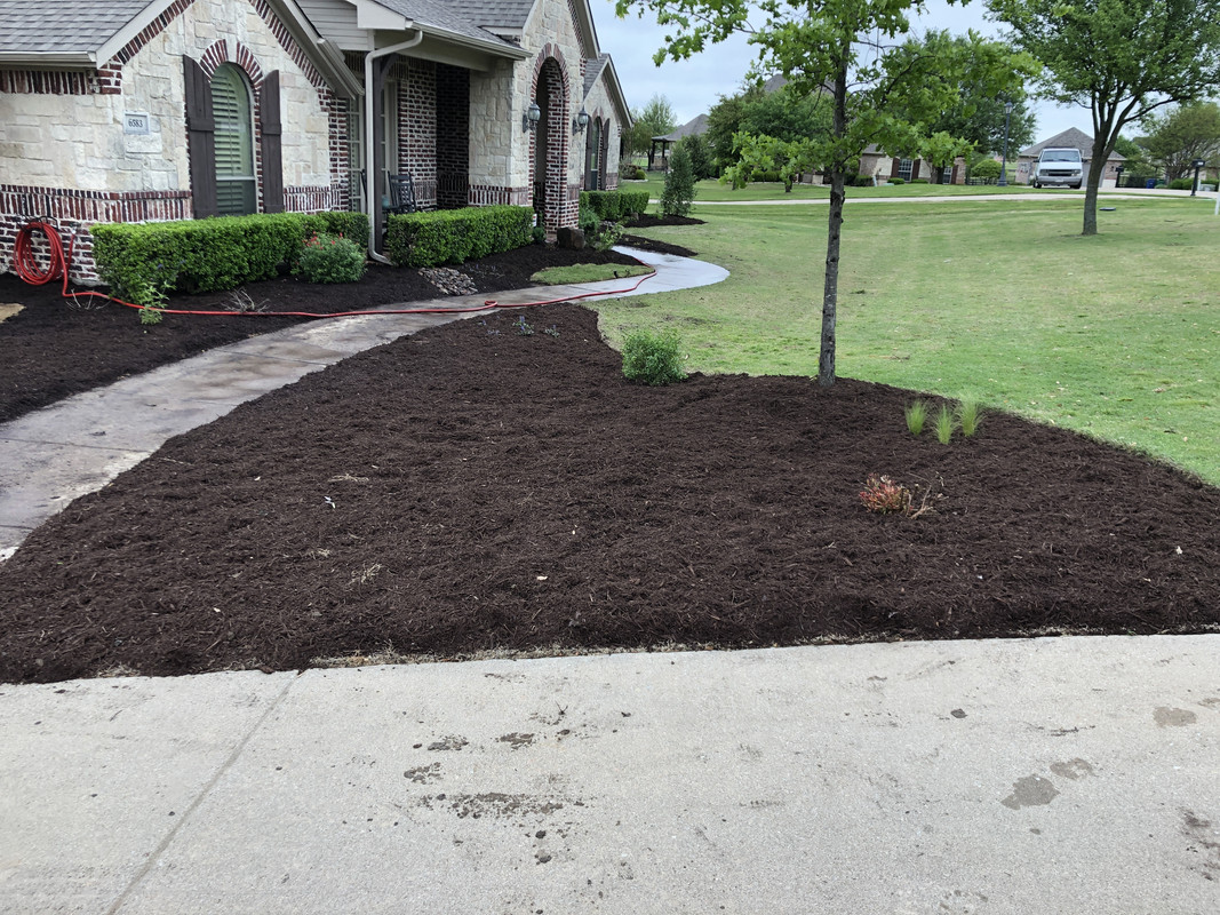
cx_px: 610
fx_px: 987
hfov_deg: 63.4
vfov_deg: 49.7
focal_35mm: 28
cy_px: 458
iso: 20
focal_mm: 4
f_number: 1.8
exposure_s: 1/198
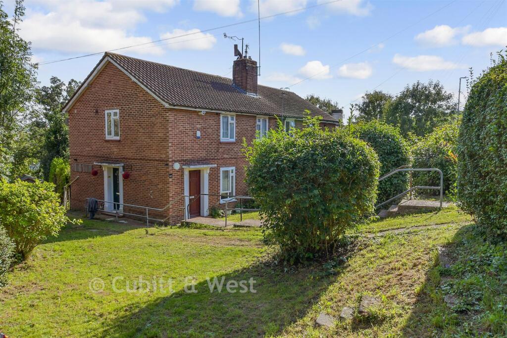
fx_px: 380
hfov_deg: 67.4
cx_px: 254
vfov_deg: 47.9
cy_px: 169
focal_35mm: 27
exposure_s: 1/400
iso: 200
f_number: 8
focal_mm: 18
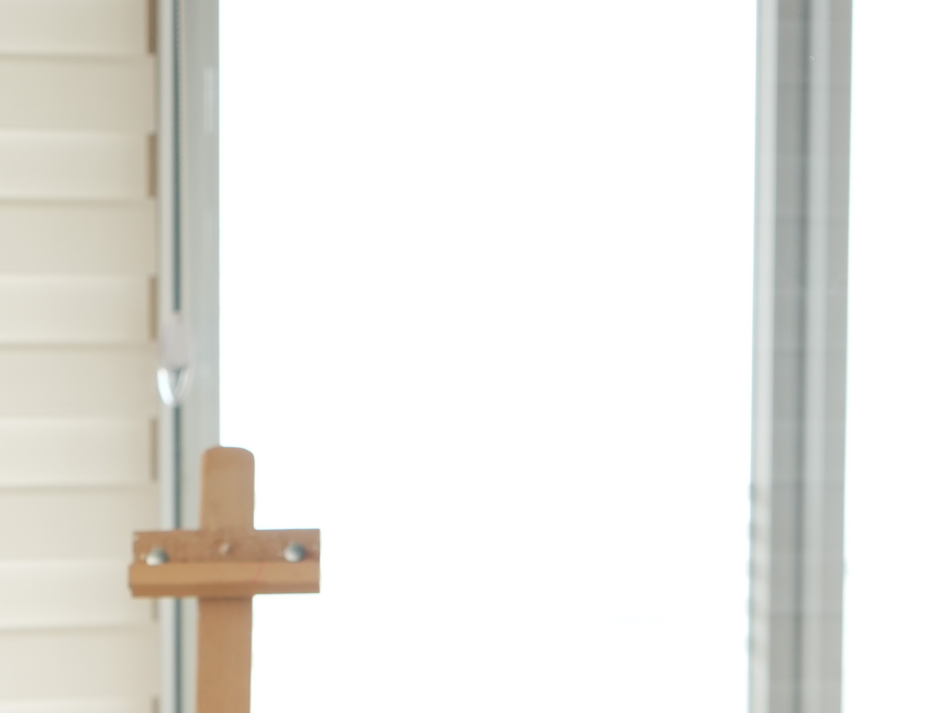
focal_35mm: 134
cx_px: -89
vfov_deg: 10.8
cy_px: 962
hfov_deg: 14.4
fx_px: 3681
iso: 250
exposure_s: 1/100
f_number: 4
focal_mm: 45
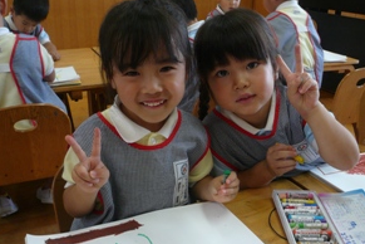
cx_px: 193
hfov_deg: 48.4
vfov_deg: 33.2
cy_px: 156
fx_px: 406
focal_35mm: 40
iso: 100
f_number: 2.8
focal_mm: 4.6
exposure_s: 1/40
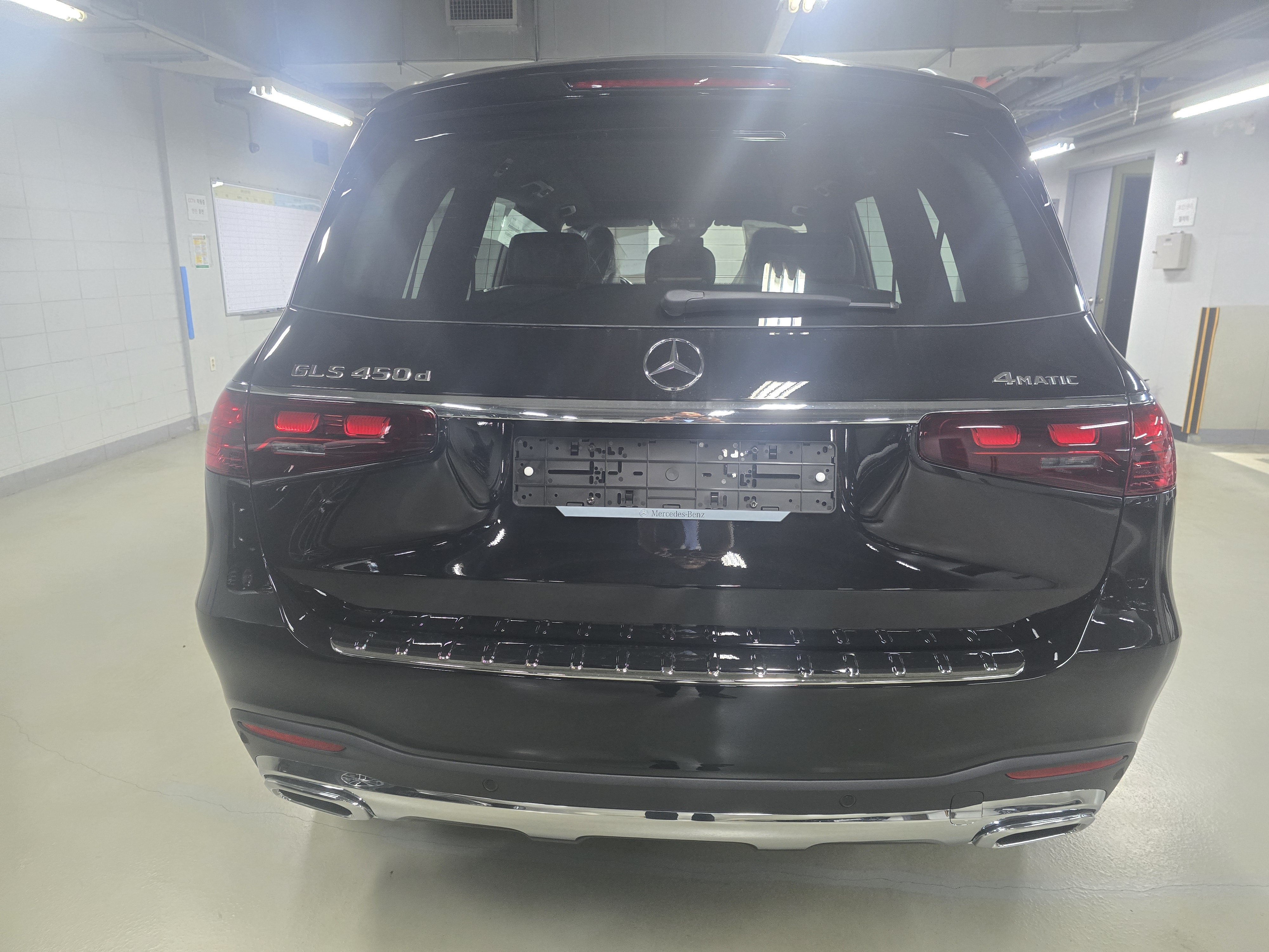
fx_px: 843
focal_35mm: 23
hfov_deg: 73.9
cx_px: 634
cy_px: 476
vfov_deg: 58.9
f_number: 1.7
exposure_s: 1/120
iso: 640
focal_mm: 6.3
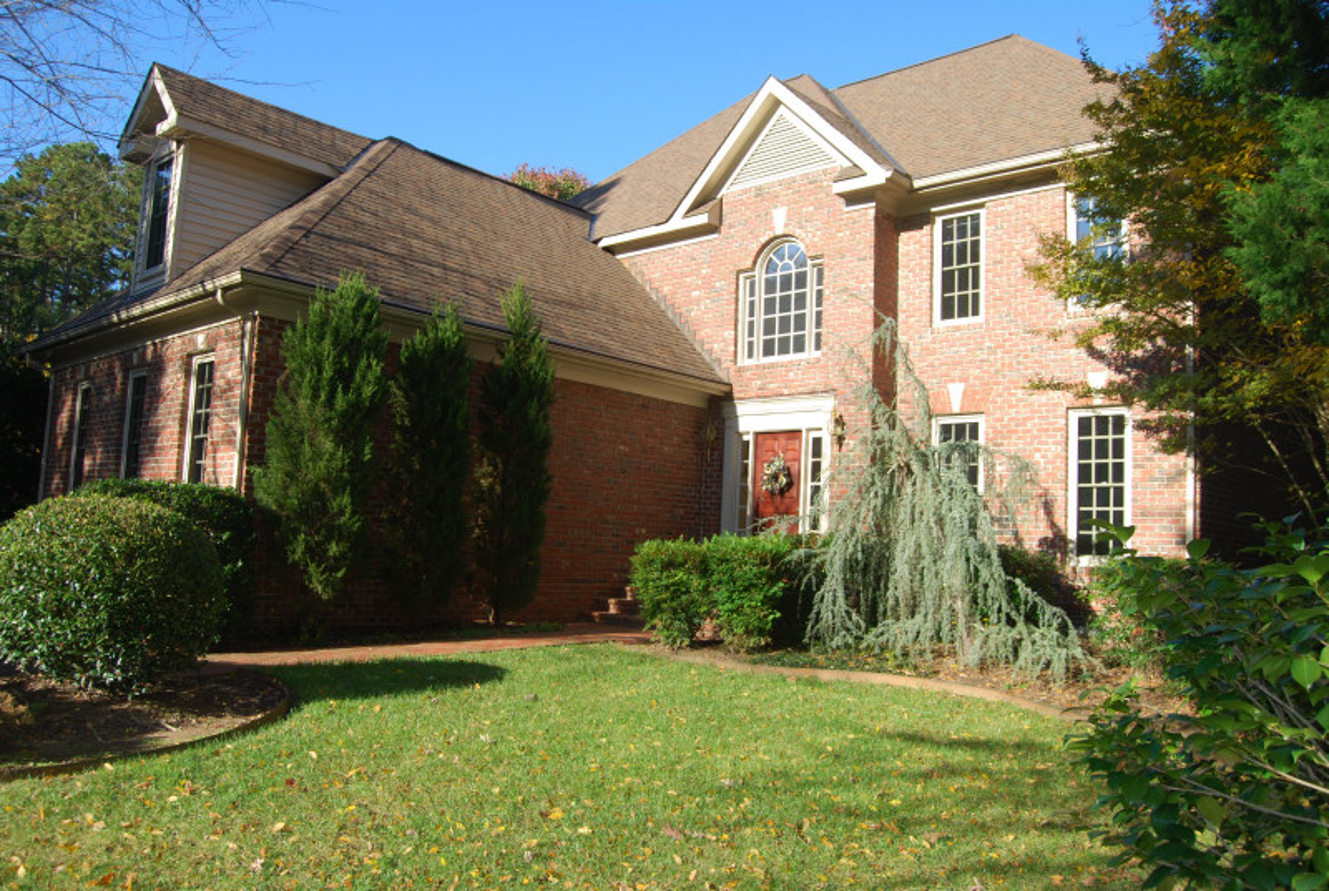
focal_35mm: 27
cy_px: 446
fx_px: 998
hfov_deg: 67.3
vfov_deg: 48.1
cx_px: 664
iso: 100
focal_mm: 18
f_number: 5.6
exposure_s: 1/200
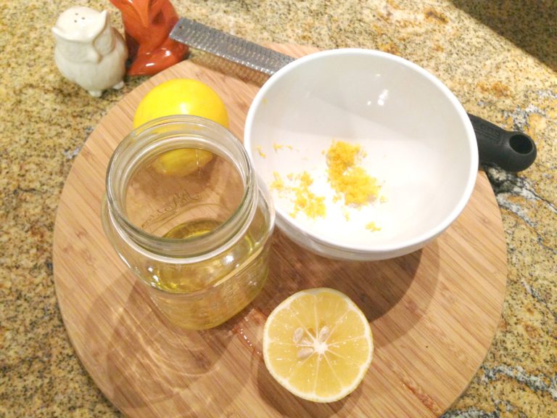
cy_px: 209
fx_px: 531
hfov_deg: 55.4
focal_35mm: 33
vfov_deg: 42.9
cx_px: 278
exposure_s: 1/20
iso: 250
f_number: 2.4
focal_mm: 4.12
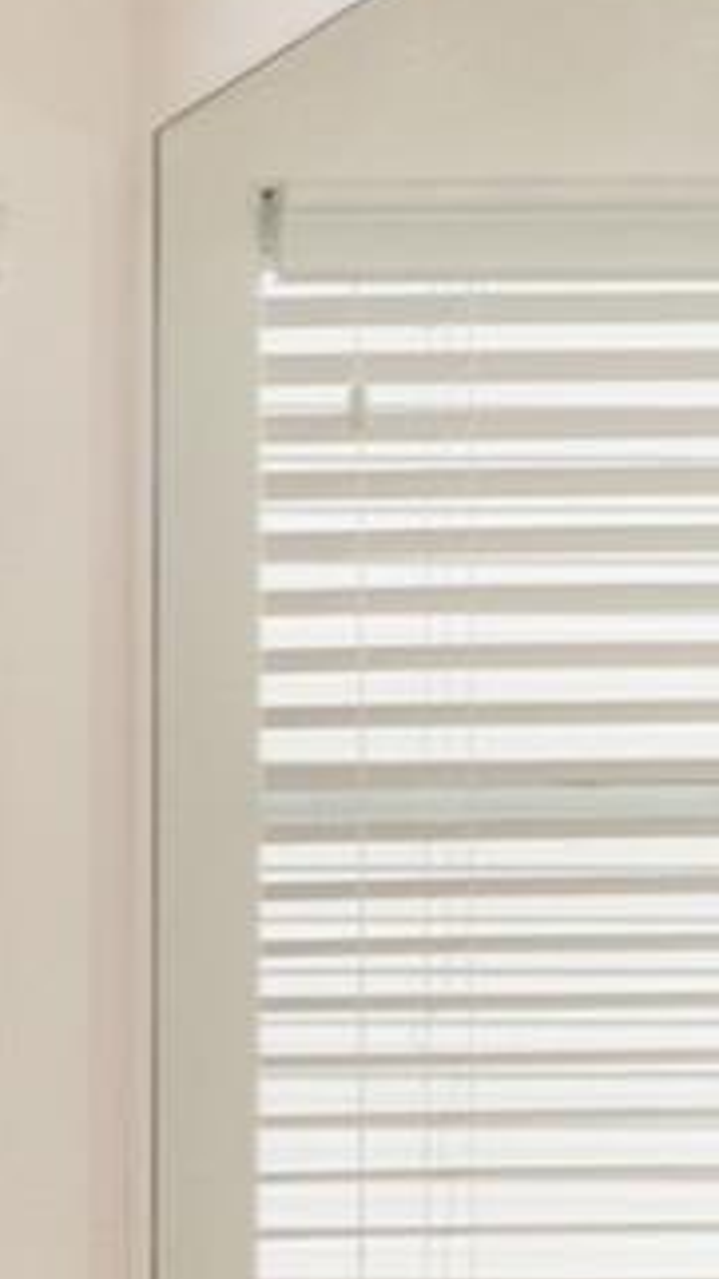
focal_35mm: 78
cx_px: -1279
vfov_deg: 26.4
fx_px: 2645
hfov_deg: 11.3
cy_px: 1108
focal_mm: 15
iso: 500
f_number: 8
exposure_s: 1/30
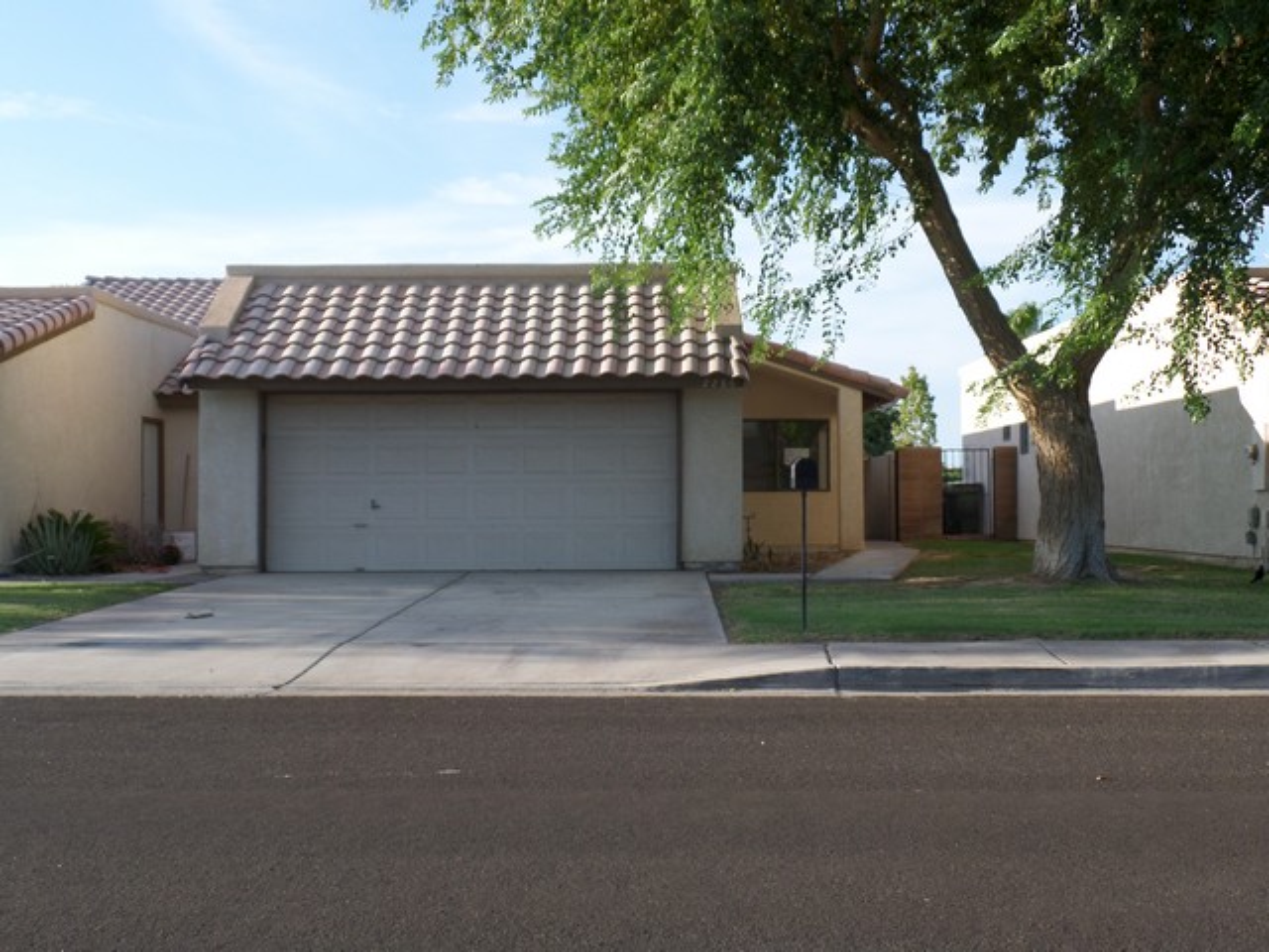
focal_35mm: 42
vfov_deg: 34.3
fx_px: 1540
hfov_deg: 44.8
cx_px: 634
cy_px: 476
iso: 100
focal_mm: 7.5
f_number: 3.2
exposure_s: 1/500
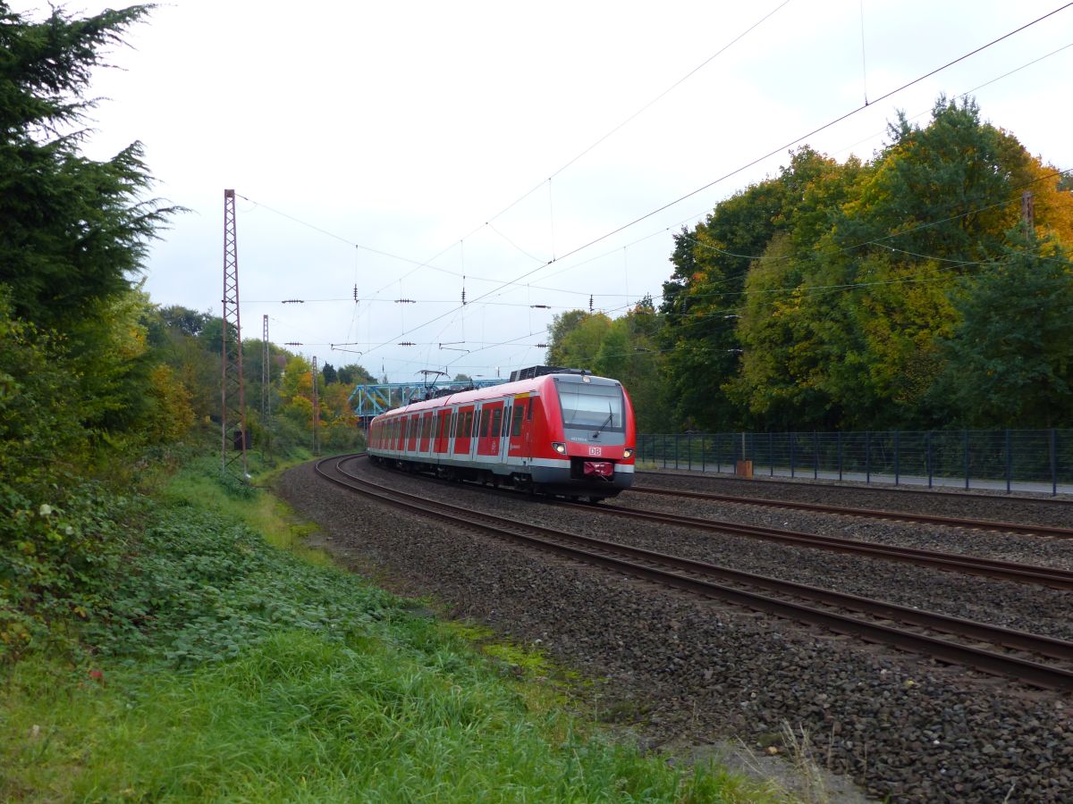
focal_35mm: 42
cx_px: 536
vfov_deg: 34.3
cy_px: 402
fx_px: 1302
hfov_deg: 44.8
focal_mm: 7.6
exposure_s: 1/500
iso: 125
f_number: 2.8
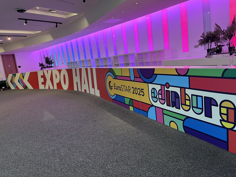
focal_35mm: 26
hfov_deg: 67.3
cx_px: 118
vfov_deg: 53.1
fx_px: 177
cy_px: 88
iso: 125
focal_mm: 5.1
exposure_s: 1/68
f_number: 1.6
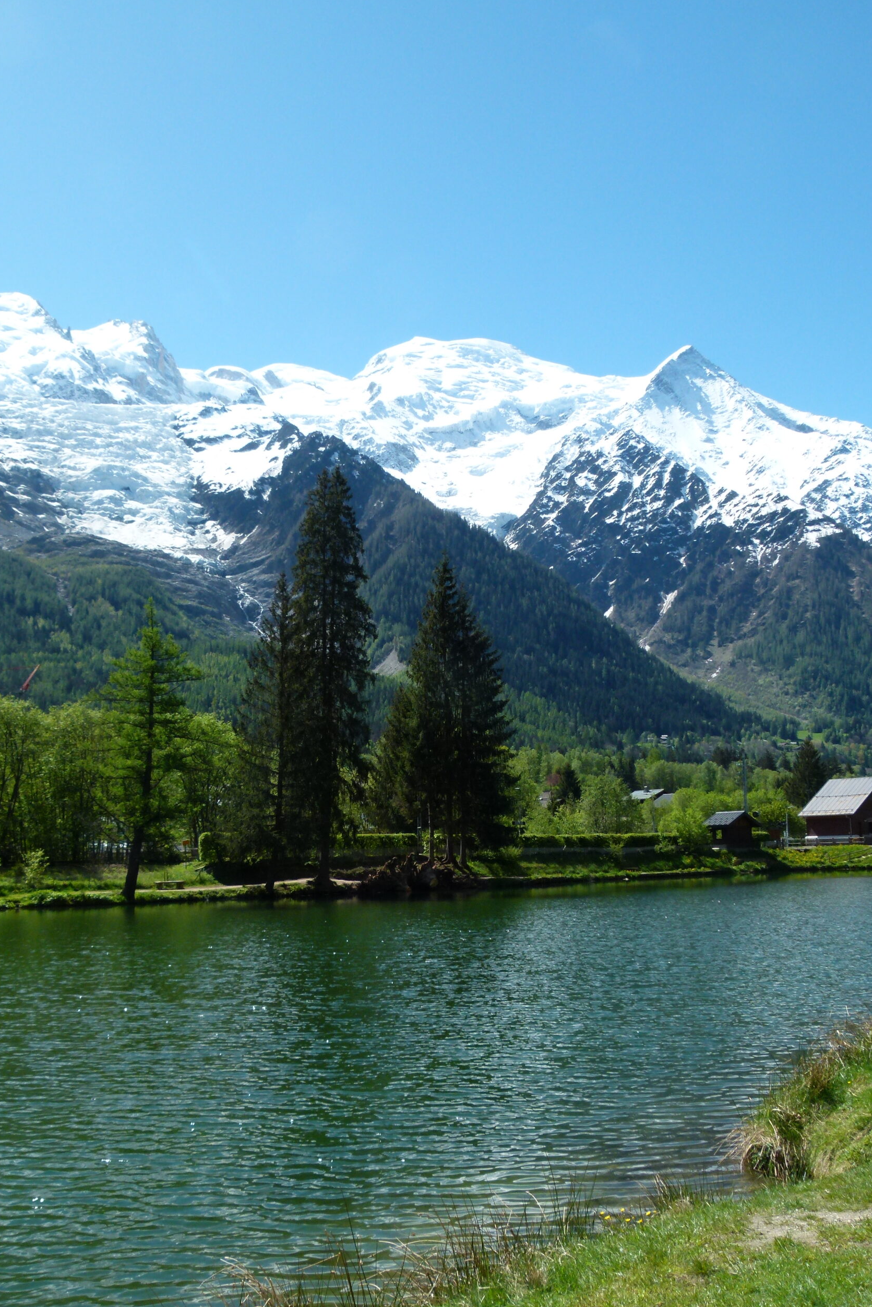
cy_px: 664
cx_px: 429
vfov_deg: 55.8
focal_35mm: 34
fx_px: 1235
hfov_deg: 38.9
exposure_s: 1/800
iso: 100
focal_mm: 5.7
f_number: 4
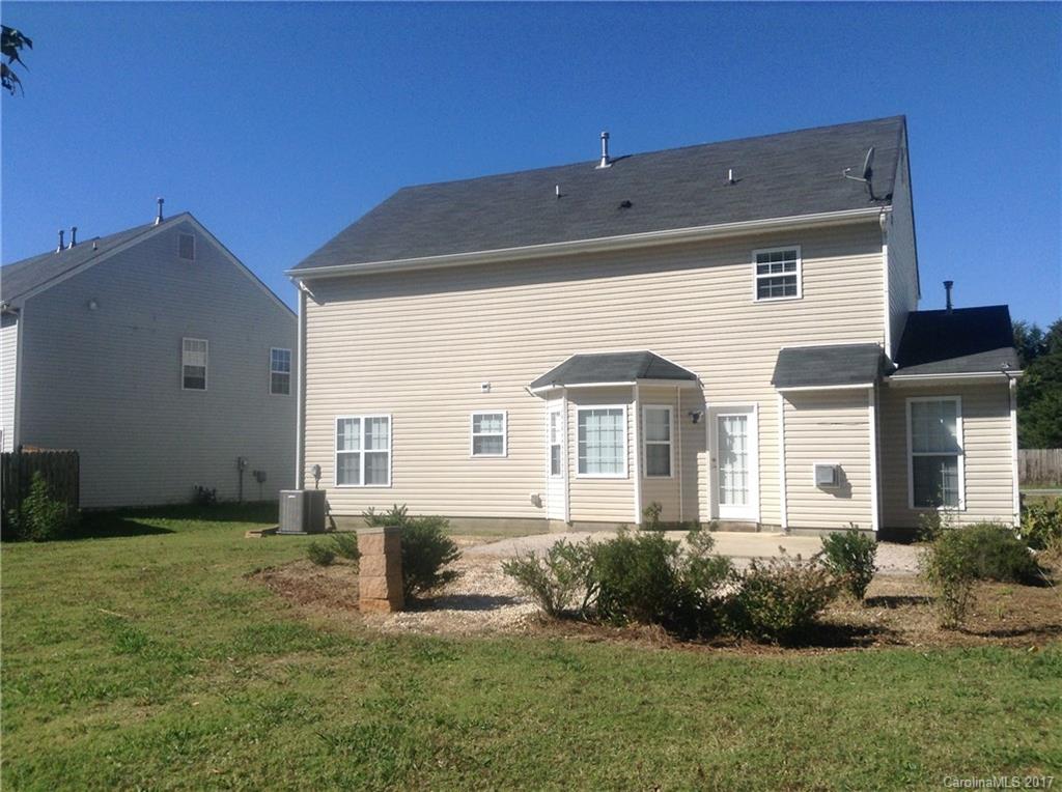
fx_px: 1011
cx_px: 531
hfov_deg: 55.4
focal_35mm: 33
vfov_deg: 42.8
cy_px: 396
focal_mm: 3.3
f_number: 2.4
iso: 25
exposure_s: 1/1486
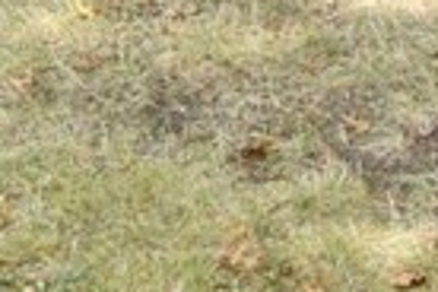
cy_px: -549
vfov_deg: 6.9
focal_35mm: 181
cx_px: 962
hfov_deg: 10.2
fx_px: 2202
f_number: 8
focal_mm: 23
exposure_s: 1/250
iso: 400
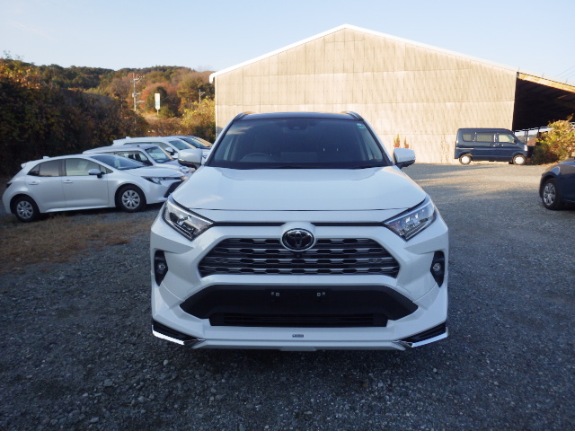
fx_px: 415
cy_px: 216
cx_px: 288
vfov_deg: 54.9
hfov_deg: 69.4
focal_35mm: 25
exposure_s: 1/800
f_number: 2.8
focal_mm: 4.5
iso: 250
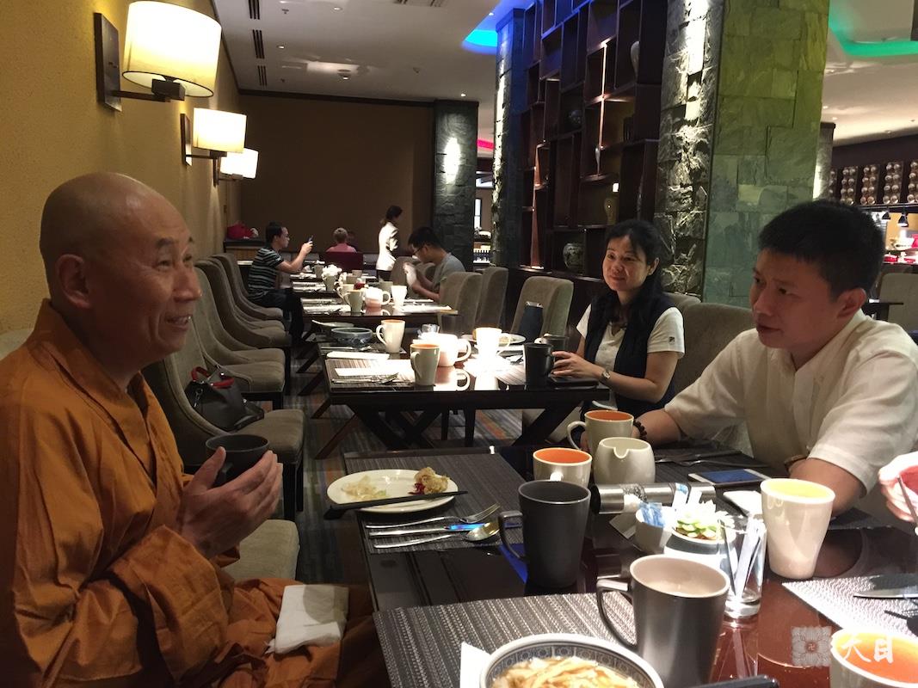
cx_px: 459
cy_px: 344
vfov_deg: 48.2
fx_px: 769
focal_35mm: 29
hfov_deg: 61.7
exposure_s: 1/8
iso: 200
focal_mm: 4.15
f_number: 2.2
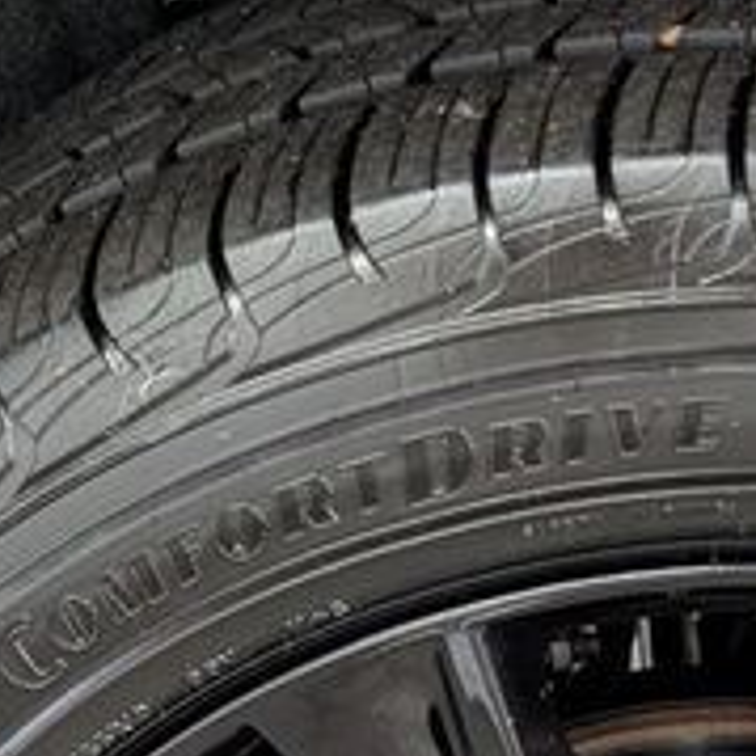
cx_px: 743
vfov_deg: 20.7
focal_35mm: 76
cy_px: 997
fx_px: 1878
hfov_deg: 22.0
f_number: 1.68
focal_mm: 6.9
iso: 86
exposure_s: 1/60
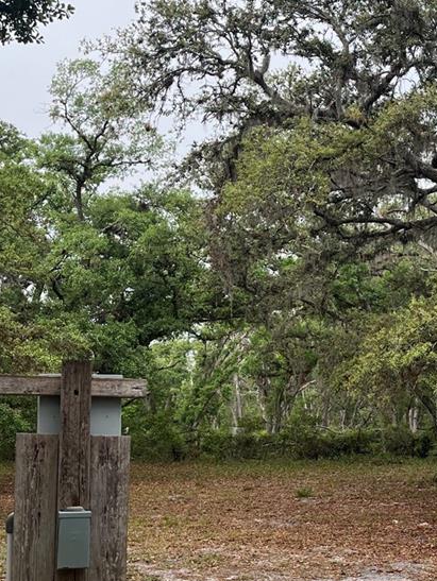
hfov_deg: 24.9
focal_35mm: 57
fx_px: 958
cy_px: 347
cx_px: 392
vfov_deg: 33.7
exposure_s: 1/1477
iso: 50
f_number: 1.6
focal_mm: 5.1
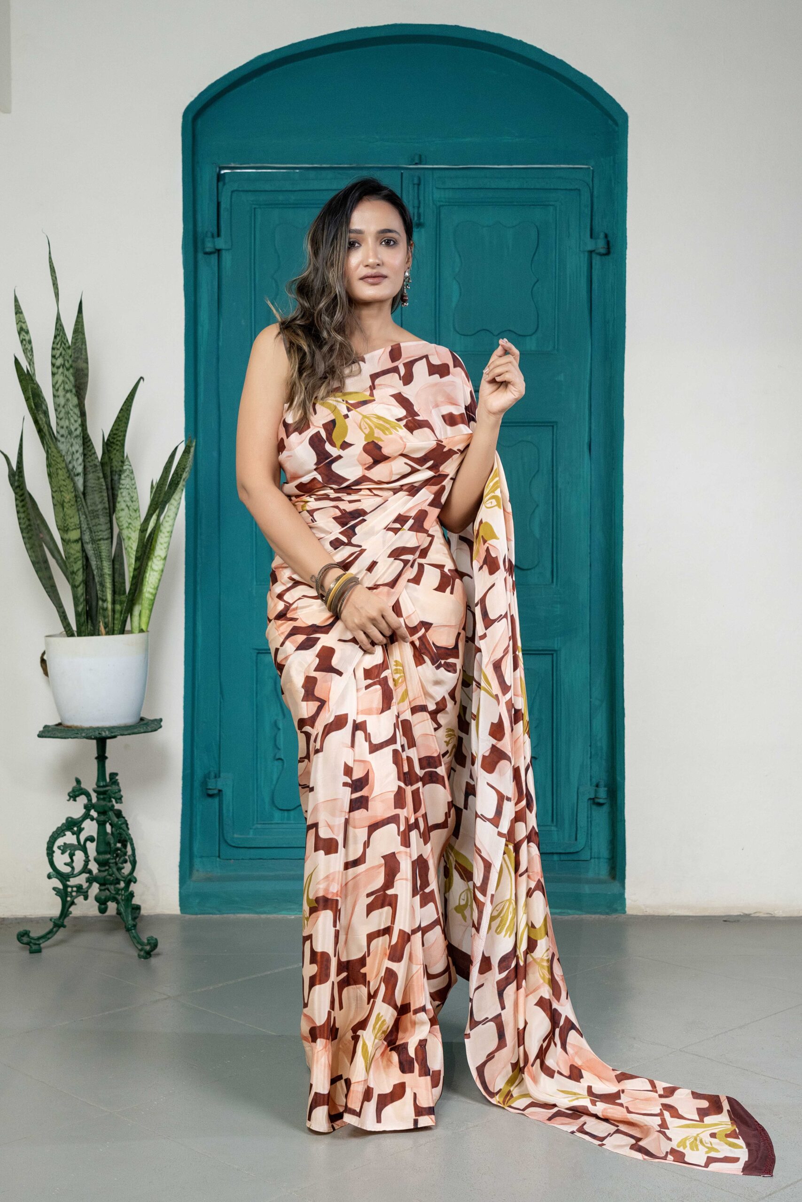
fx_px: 1370
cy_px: 601
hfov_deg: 32.6
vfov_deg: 47.4
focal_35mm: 41
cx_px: 401
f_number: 5
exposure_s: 1/160
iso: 1000
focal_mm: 41
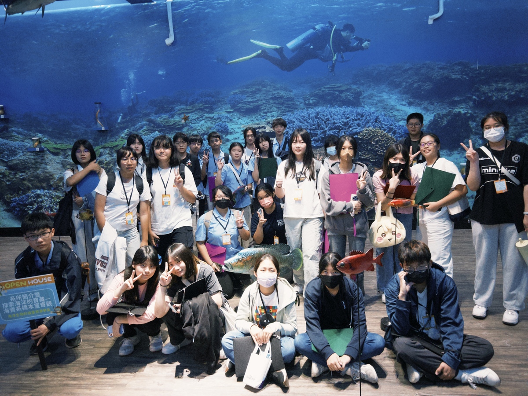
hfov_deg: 67.3
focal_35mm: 26
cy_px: 198
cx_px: 264
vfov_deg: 53.1
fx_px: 397
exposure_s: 1/60
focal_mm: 5.7
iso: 400
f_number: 1.5
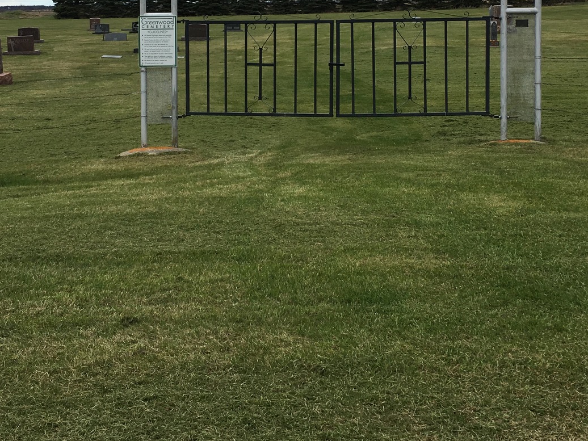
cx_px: 240
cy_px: 56
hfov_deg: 34.3
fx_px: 951
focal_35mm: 56
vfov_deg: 25.4
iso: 25
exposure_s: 1/1221
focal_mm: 4.15
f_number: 2.2
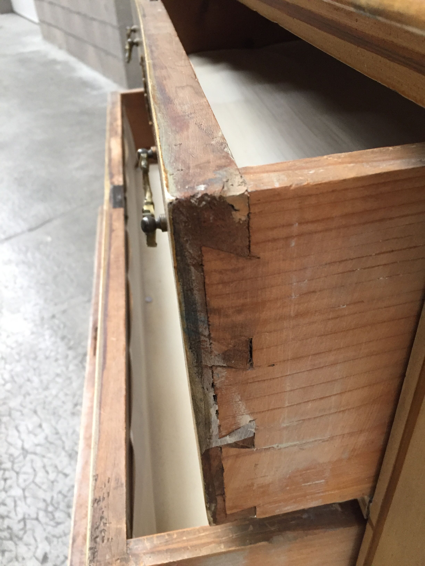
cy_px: 283
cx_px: 212
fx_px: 475
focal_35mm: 29
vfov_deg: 61.7
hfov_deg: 48.2
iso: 200
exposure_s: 1/33
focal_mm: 4.15
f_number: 2.2
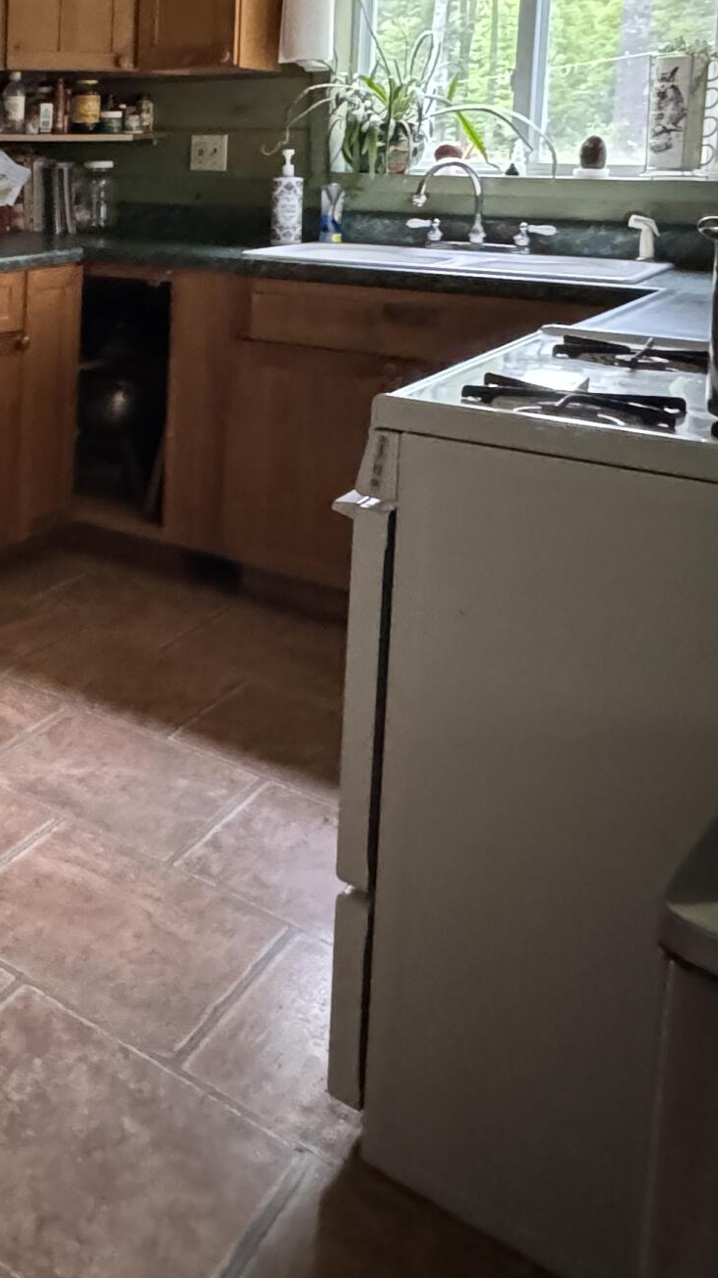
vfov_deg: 52.7
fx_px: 1185
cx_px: -260
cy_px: 245
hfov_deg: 27.2
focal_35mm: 35
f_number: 2.2
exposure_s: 1/40
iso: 1250
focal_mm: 2.22
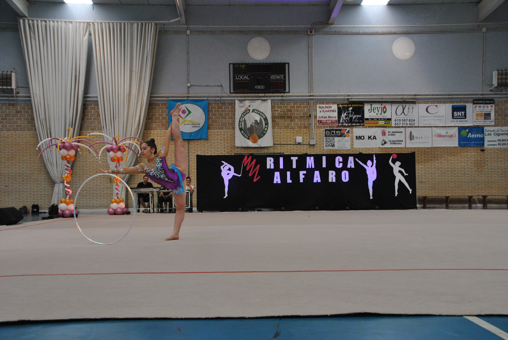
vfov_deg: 30.9
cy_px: 170
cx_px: 254
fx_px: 615
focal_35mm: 44
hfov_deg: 44.9
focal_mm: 29
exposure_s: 1/200
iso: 800
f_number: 7.1
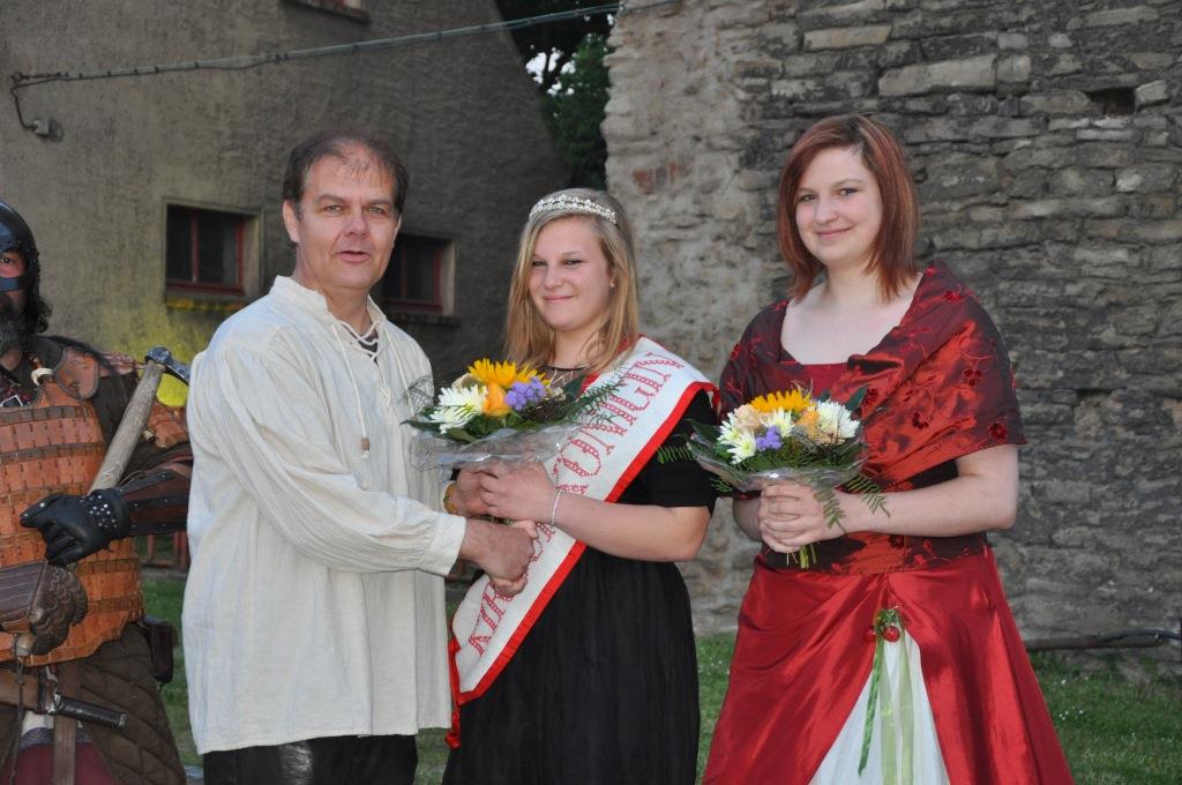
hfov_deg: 27.0
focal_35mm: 75
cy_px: 392
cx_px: 591
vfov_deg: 18.1
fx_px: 2459
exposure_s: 1/60
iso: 800
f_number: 5
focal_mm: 50
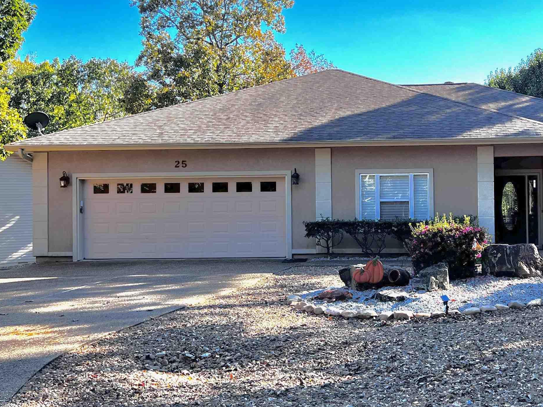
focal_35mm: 43
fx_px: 675
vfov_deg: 33.4
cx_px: 395
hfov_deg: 42.7
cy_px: 154
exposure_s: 1/1412
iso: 50
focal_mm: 5.7
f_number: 1.5
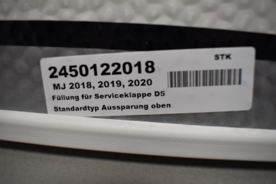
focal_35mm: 27
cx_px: 138
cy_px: 92
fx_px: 207
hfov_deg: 67.4
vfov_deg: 47.9
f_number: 4.5
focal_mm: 18
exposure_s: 1/250
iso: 400
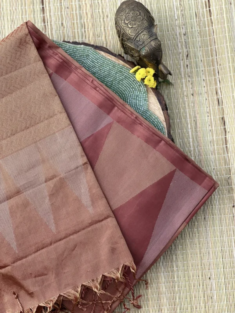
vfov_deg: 25.3
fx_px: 697
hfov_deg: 19.1
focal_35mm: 77
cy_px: 156
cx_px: 118
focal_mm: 9
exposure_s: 1/165
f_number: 2.8
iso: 25
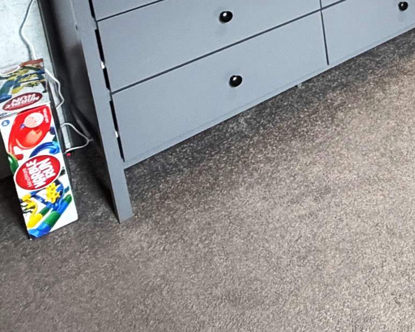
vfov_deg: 23.0
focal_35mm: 54
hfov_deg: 27.7
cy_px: -161
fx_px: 663
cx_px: 565
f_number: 2.2
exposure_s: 1/60
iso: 500
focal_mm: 2.22
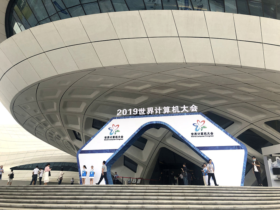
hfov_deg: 63.4
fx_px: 226
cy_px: 105
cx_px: 140
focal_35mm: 28
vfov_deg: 49.7
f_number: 1.8
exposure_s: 1/623
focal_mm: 4
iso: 20
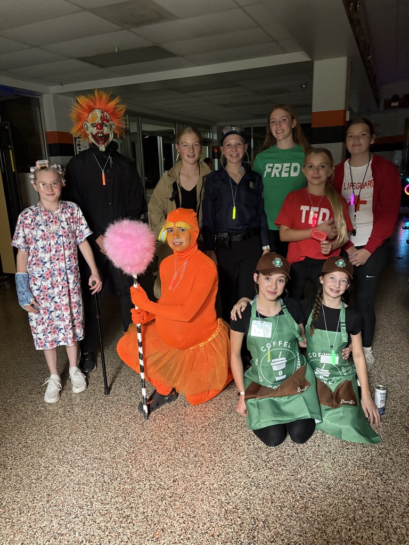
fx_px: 410
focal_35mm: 26
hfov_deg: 53.1
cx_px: 204
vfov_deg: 67.3
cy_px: 272
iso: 800
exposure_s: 1/30
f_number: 1.6
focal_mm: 5.96
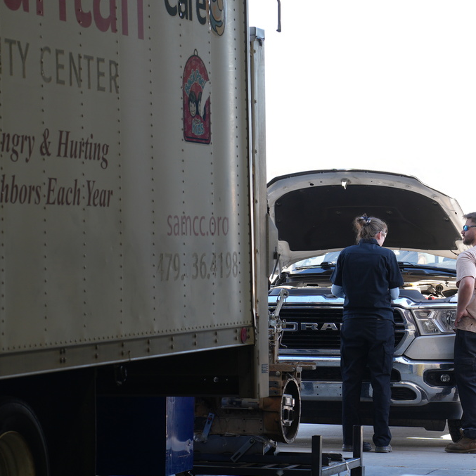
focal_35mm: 145
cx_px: 341
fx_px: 2250
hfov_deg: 12.1
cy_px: 237
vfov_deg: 12.1
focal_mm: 75
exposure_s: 1/160
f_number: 4
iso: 200
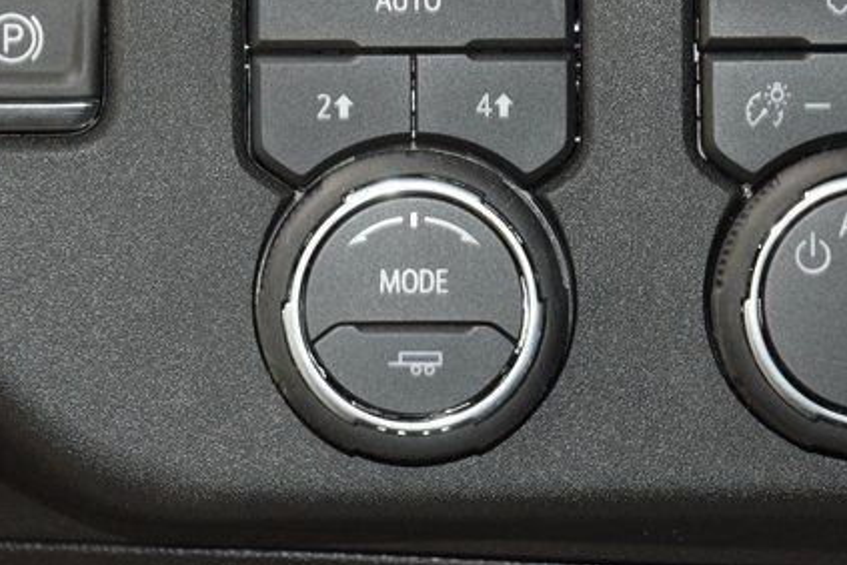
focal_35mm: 254
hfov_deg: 8.1
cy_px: 65
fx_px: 5976
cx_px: 400
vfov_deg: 5.4
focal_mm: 70
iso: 2000
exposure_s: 1/50
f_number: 4.5
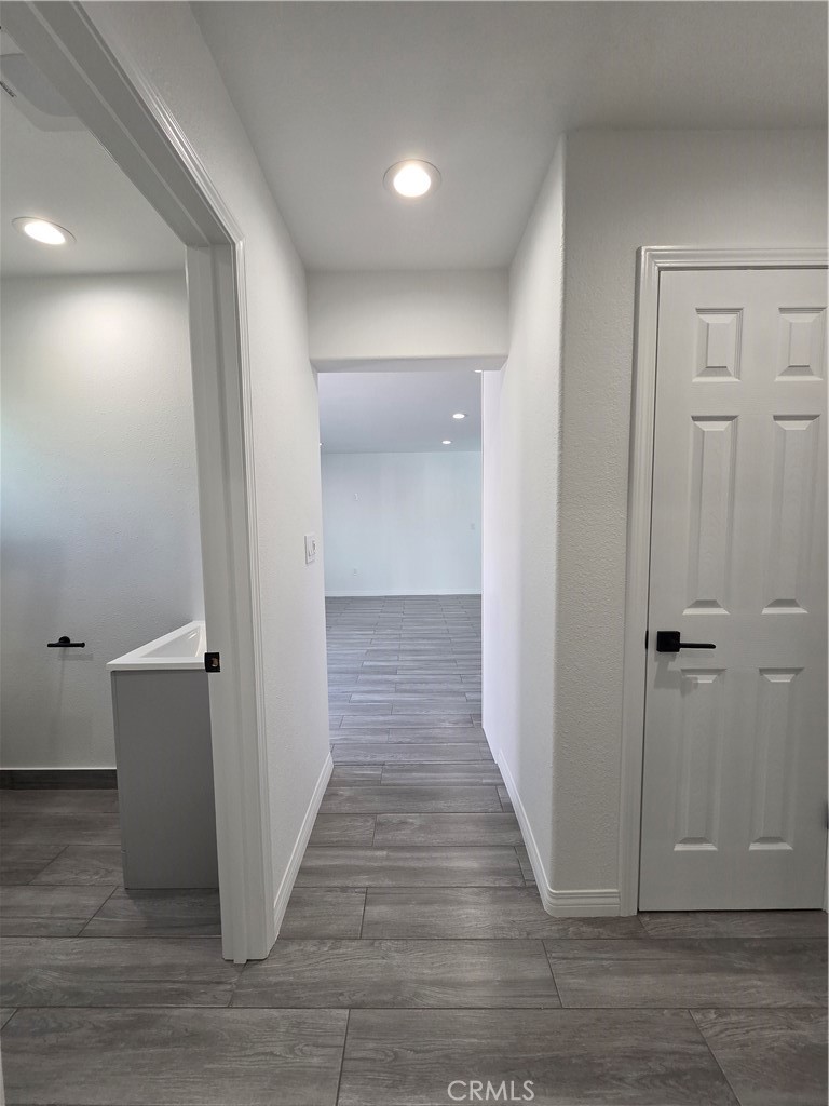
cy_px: 553
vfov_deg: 106.2
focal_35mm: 13
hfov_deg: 89.9
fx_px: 415
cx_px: 414
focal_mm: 2.2
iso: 200
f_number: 2.2
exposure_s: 1/120
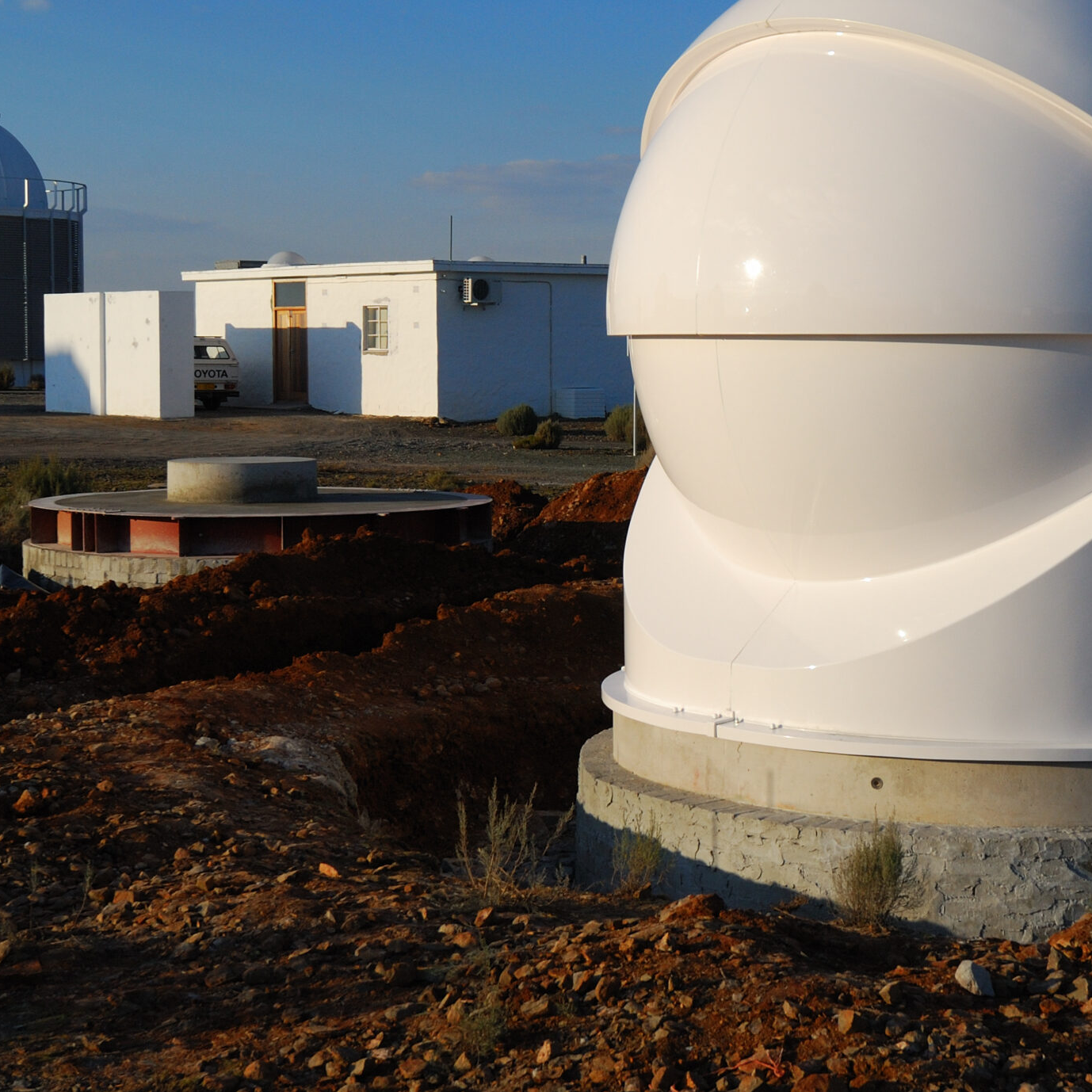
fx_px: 2455
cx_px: 765
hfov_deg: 24.9
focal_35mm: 69
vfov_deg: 25.0
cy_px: 445
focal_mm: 29
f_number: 9
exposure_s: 1/640
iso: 200
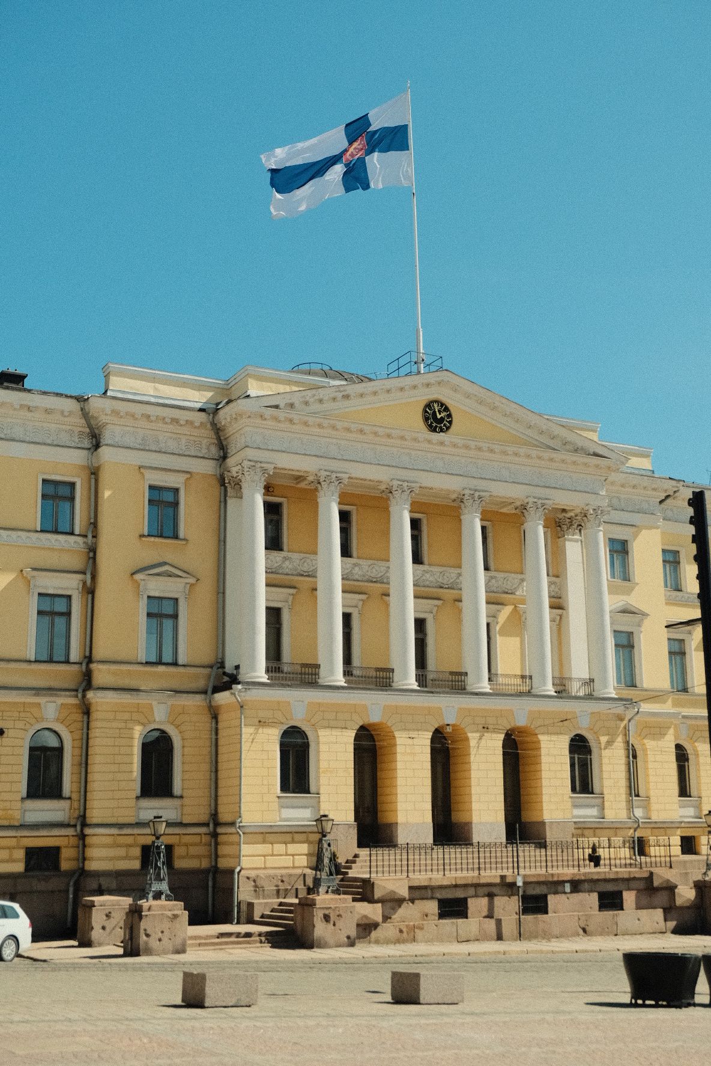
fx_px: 1274
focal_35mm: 43
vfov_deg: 45.4
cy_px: 533
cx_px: 356
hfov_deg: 31.2
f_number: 3.2
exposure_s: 1/12000
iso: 1600
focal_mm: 28.9
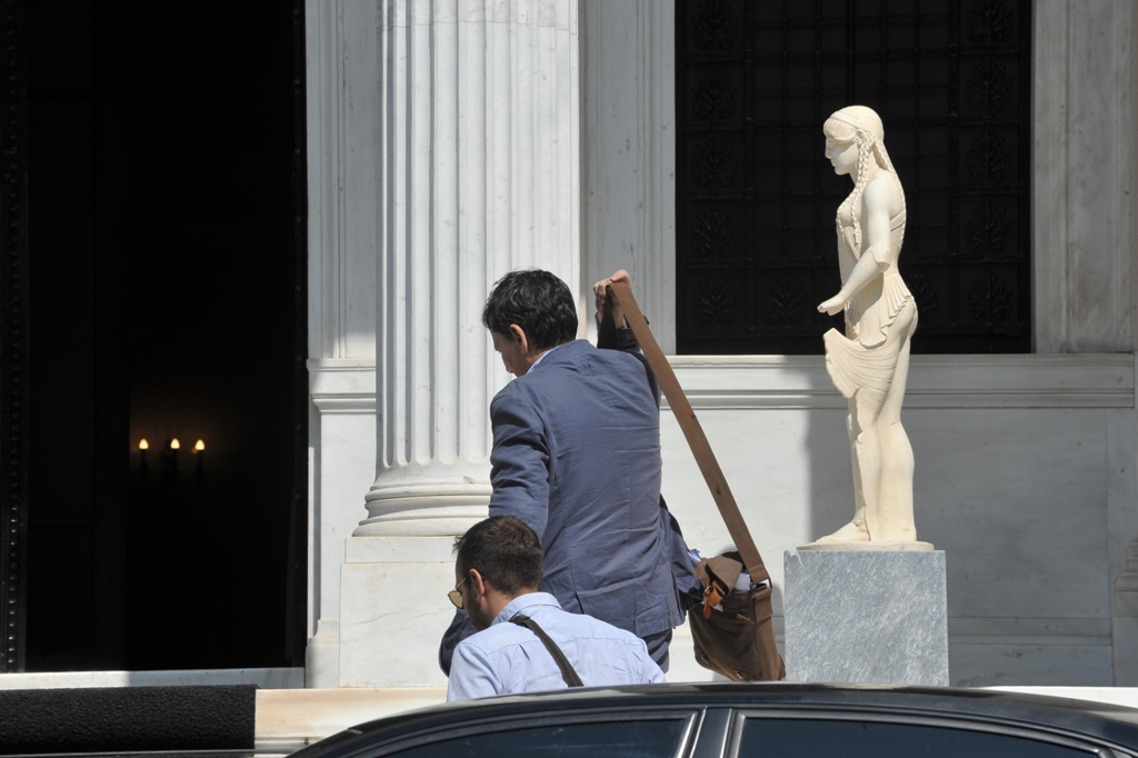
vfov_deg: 6.9
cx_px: 569
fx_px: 6320
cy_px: 379
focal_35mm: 200
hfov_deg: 10.3
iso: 400
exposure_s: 1/500
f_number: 18
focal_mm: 200
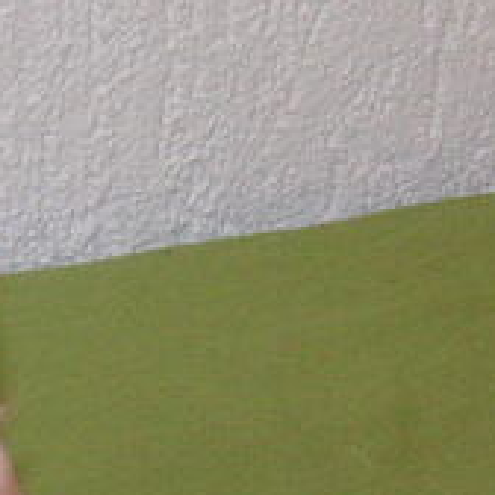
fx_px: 2993
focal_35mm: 185
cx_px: -265
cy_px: 645
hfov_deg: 9.2
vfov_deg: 9.3
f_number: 3.1
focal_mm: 7.3
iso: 160
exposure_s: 1/45
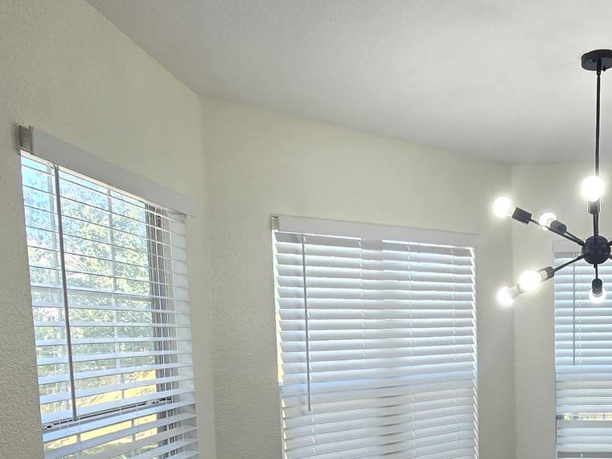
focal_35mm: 35
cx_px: 430
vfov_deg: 38.7
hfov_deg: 51.2
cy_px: 384
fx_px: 619
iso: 64
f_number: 2.2
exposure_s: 1/120
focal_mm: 2.2
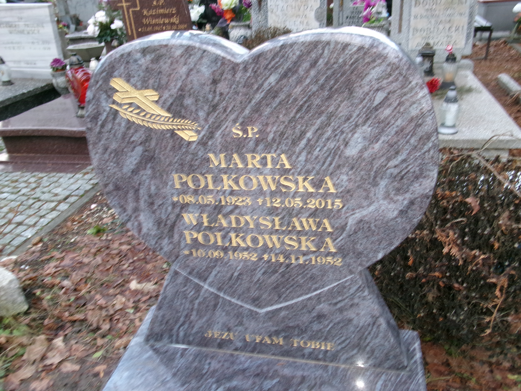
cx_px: 260
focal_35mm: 28
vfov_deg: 49.7
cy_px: 196
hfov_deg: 63.4
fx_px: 421
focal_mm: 5.1
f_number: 3.9
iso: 200
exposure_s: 1/34
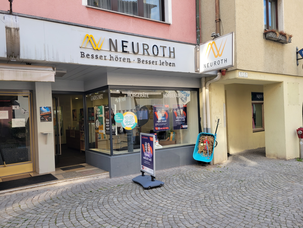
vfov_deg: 53.1
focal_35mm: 26
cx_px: 152
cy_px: 114
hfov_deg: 67.3
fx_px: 228
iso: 40
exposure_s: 1/248
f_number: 1.8
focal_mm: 5.4
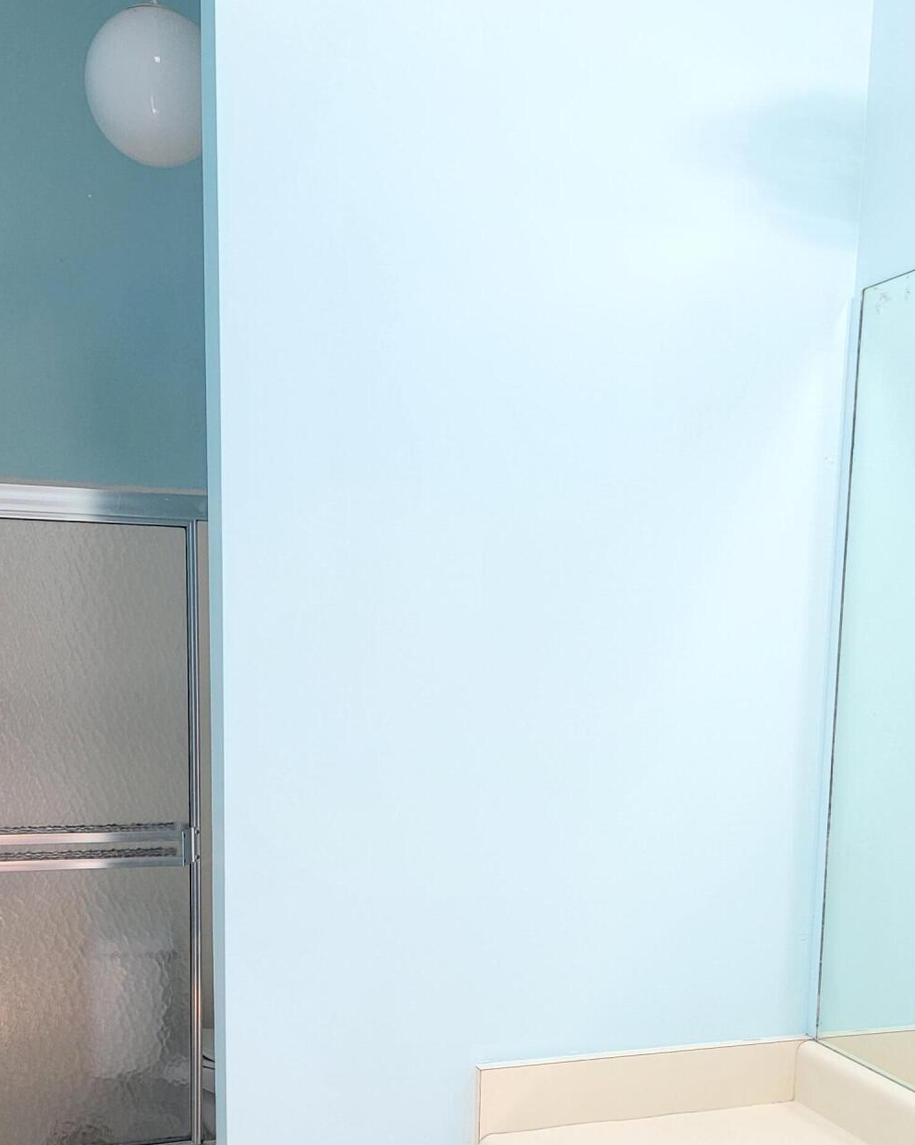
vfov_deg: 43.7
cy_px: 819
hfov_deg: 36.5
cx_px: 482
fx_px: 1388
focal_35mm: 41
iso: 125
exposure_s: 1/120
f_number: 1.8
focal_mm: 5.4
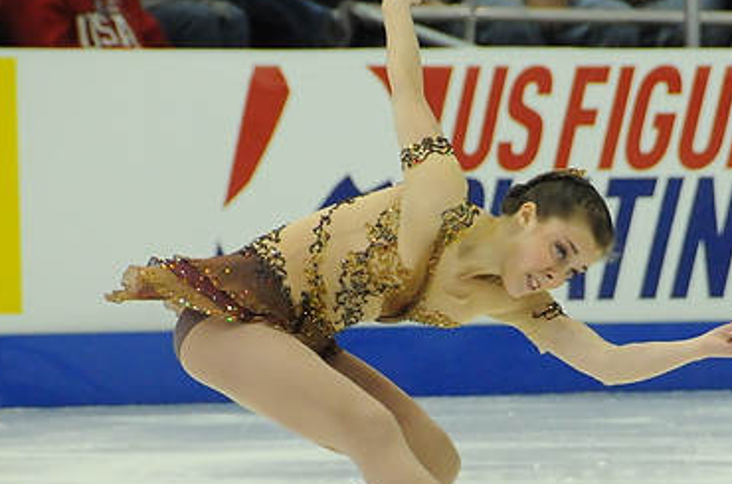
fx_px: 13168
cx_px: 477
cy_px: 372
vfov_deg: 2.1
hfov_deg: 3.2
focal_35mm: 649
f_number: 5.6
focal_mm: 200
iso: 3200
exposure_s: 1/800
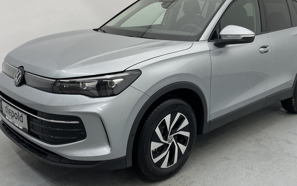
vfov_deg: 32.0
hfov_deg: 49.2
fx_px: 324
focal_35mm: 40
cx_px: 161
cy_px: 82
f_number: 1.6
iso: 64
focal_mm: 4.2
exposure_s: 1/100
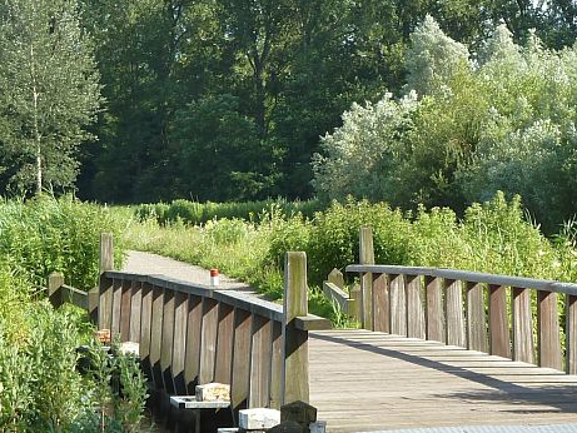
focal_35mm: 173
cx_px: 600
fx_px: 2884
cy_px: 209
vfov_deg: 8.6
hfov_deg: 11.3
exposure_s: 1/160
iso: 80
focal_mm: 12.8
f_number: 4.2
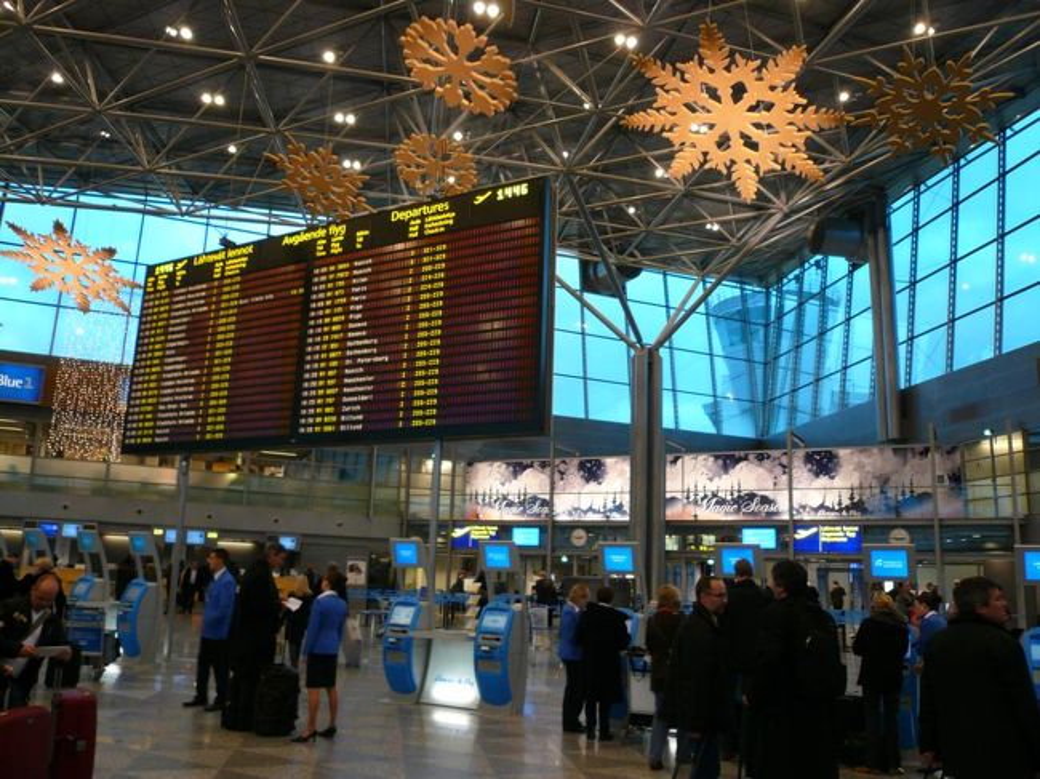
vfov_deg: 49.7
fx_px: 841
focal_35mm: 28
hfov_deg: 63.5
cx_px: 520
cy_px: 390
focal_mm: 4.6
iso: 100
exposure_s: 1/15
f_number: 2.8
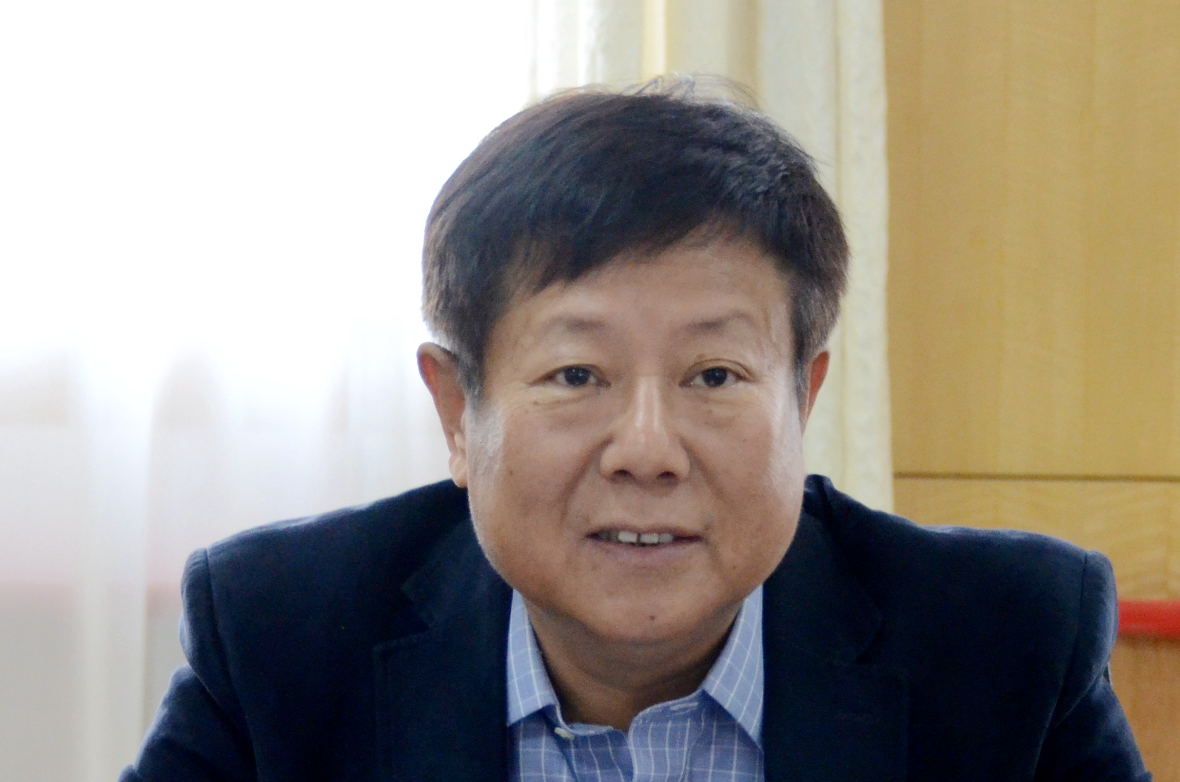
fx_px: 5398
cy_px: 598
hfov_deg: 12.5
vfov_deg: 8.3
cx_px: 654
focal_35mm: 165
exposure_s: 1/80
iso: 2000
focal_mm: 50
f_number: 4.8
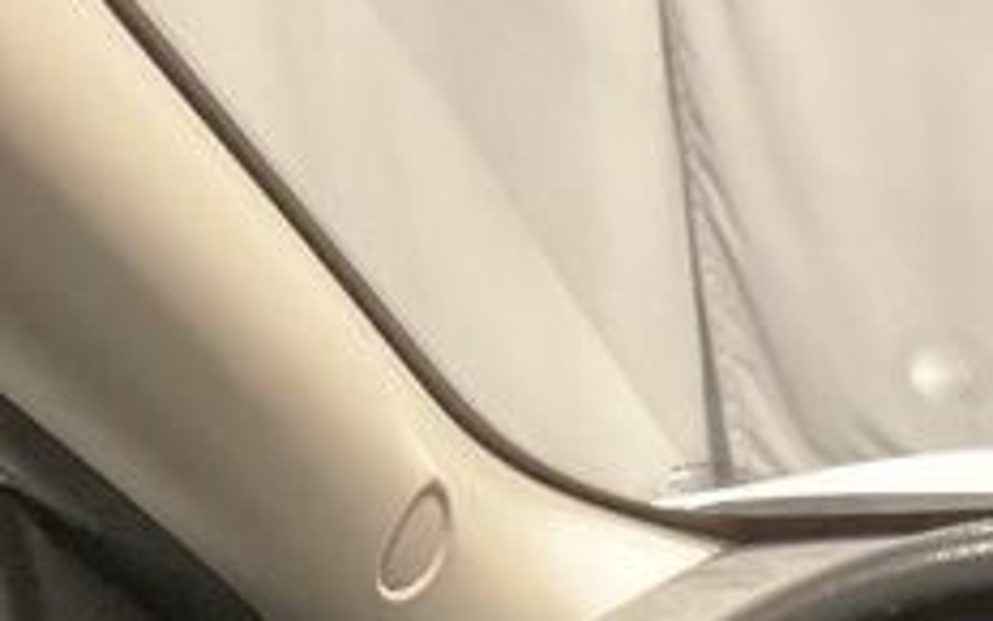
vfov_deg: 9.2
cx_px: 1781
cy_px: 1525
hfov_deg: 14.5
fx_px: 3437
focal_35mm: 127
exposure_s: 1/30
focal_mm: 3
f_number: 1.8
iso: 320
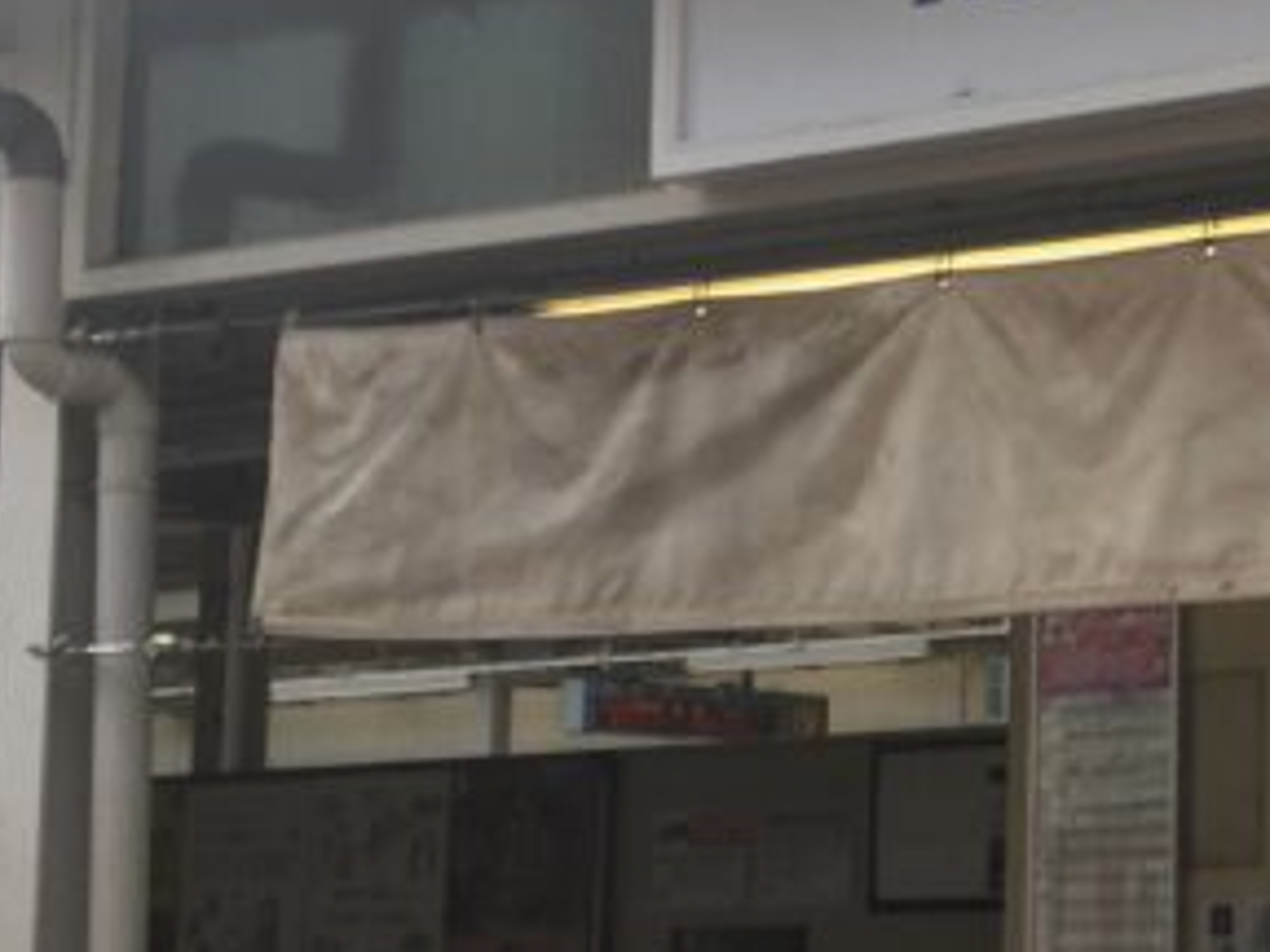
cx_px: 1746
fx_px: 3779
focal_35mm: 103
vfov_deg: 14.4
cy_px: 511
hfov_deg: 17.6
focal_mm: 4.15
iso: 25
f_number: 2.2
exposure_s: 1/472
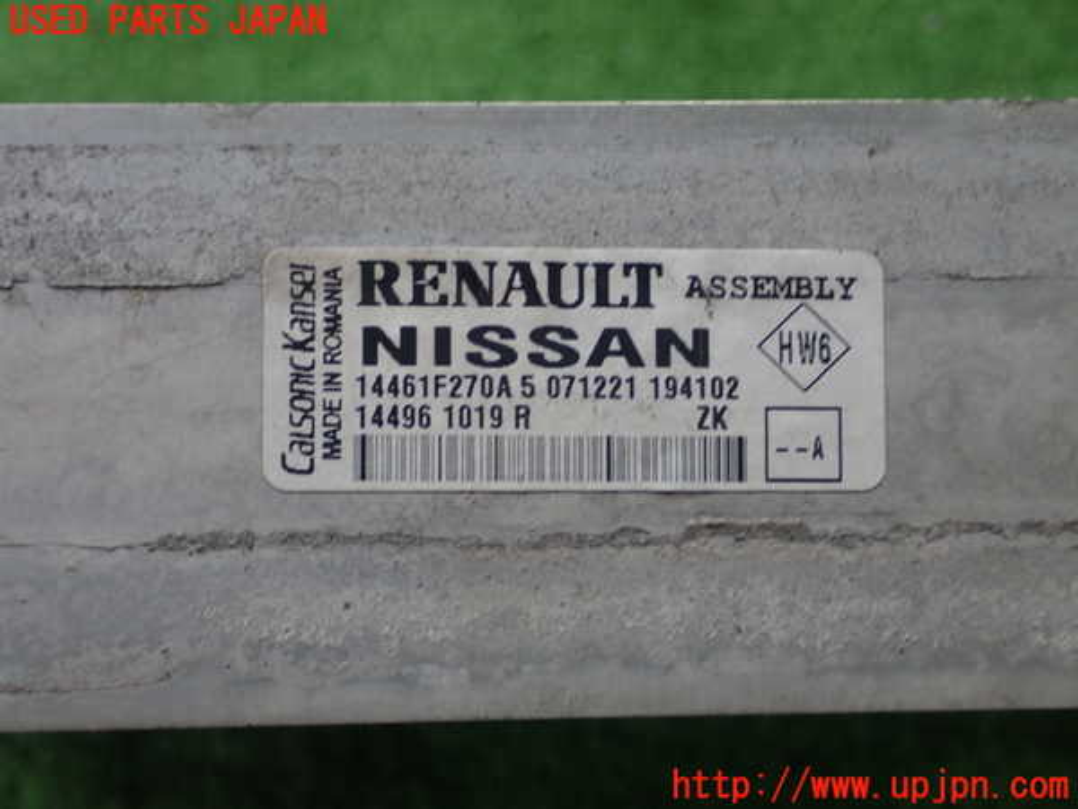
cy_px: 404
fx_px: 1775
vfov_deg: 25.7
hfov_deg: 33.8
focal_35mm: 57
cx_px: 539
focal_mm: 10.29
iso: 200
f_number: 3.5
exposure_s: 1/60
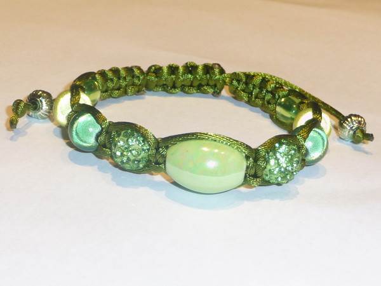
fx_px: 1013
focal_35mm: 92
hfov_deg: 21.3
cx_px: 190
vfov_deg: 16.1
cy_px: 143
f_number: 4.3
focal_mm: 9.3
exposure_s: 1/30
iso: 100
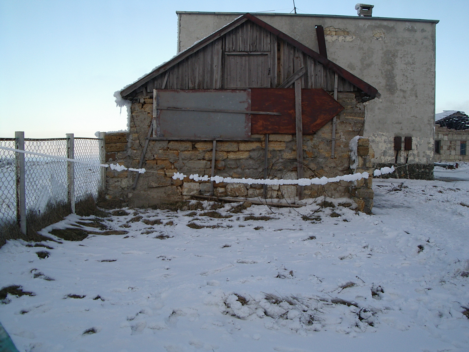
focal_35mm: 38
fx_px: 515
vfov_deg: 37.7
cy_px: 176
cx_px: 234
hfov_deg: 49.0
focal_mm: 5.8
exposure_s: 1/125
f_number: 4.8
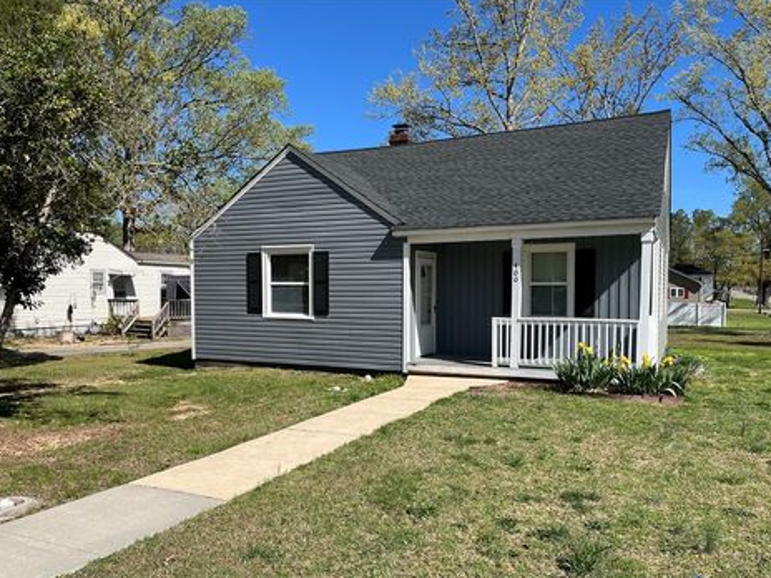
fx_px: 624
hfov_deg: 63.4
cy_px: 308
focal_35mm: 28
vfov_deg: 49.7
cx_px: 366
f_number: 1.6
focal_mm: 5.1
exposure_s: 1/3745
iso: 50
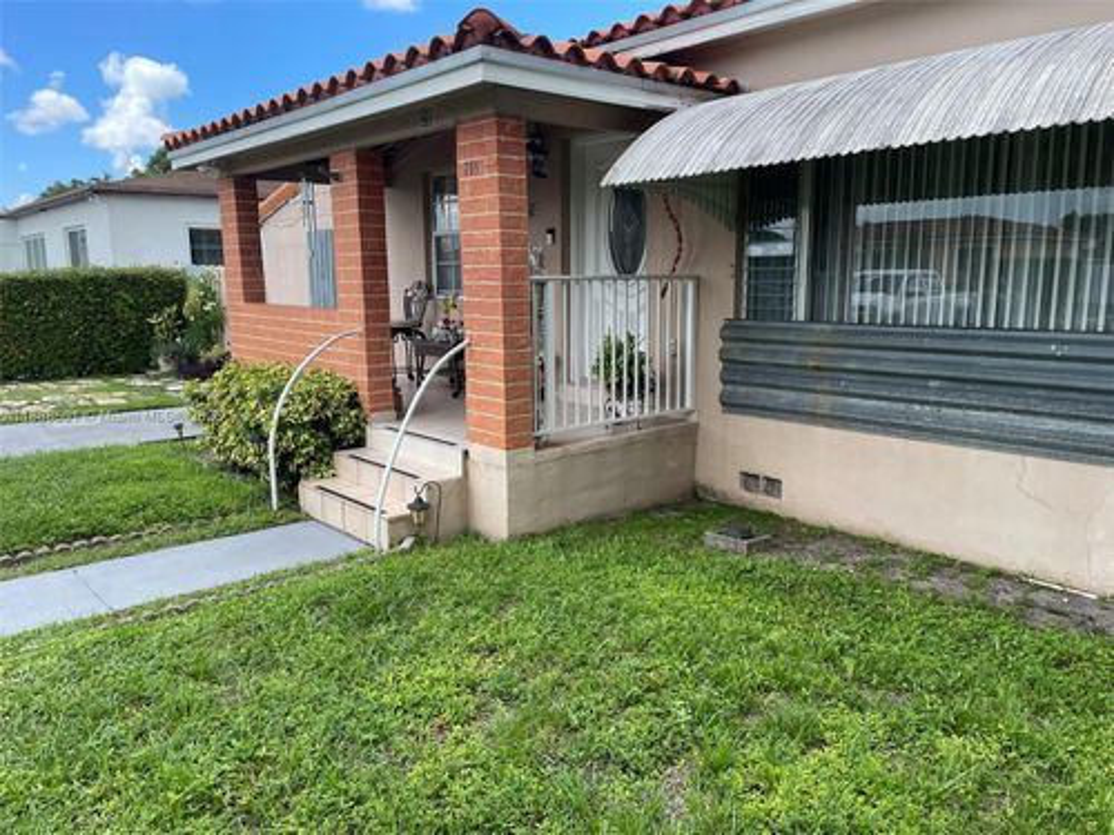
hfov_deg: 67.3
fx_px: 837
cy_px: 418
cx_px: 557
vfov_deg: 53.1
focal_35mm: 26
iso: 32
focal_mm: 4.2
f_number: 1.6
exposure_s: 1/1114
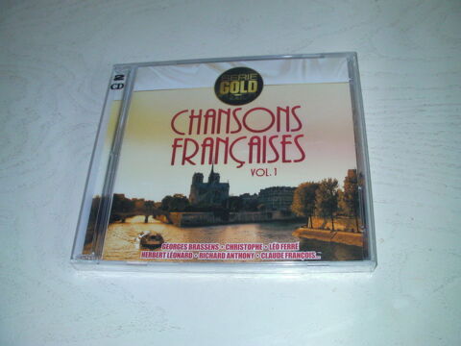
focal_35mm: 38
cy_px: 173
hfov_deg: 49.0
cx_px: 230
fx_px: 506
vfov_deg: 37.7
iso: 188
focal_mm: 6.3
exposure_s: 1/30
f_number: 5.6
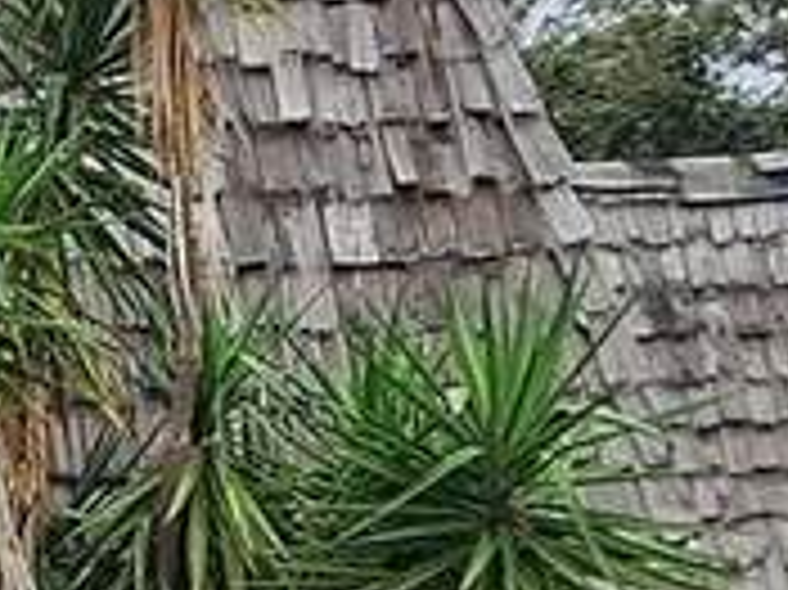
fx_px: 2161
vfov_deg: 15.5
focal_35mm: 95
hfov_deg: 16.5
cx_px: -711
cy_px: 464
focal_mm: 1.74
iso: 40
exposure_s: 1/1742
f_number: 2.2
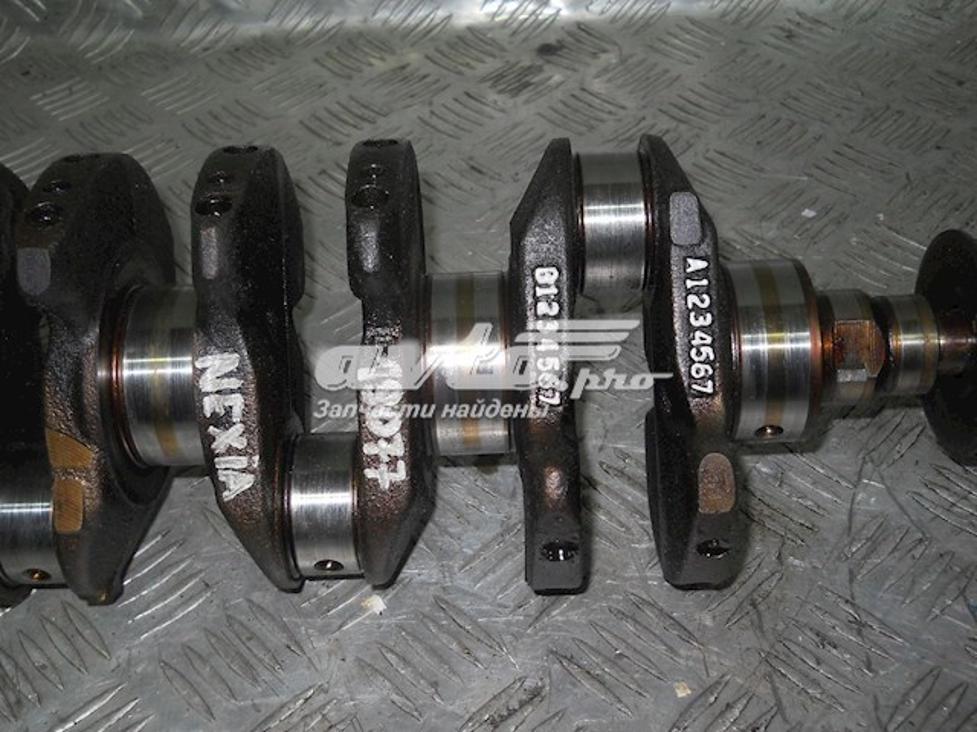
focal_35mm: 41
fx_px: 1157
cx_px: 488
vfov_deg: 35.1
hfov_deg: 45.8
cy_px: 366
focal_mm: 6.72
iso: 100
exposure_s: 1/30
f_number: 5.5
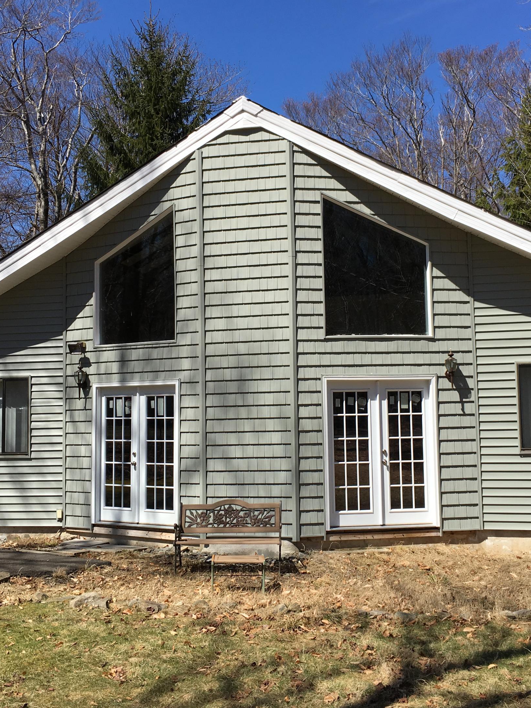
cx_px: 278
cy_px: 353
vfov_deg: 46.8
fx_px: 818
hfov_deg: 35.9
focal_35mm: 40
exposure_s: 1/1570
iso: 25
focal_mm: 4.15
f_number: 2.2
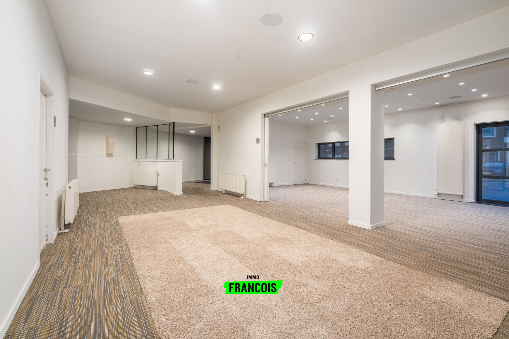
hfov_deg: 96.7
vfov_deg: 73.7
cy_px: 170
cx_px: 254
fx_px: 226
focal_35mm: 16
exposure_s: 1/5
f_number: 11
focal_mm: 16
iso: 250
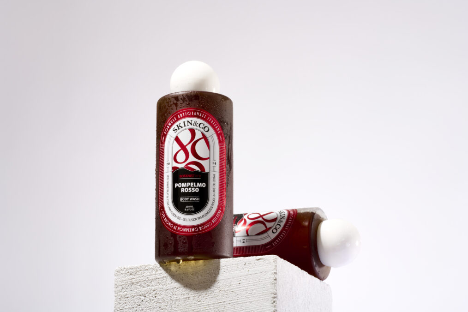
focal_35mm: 106
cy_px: 157
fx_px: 1378
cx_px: 233
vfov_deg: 12.9
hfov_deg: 19.3
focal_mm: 105
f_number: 29
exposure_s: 1/160
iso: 64
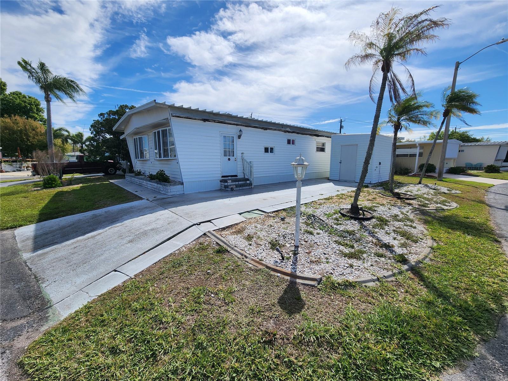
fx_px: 191
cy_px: 190
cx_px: 254
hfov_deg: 106.2
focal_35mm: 13
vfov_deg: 89.9
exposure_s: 1/4064
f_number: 2.2
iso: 50
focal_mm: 2.2
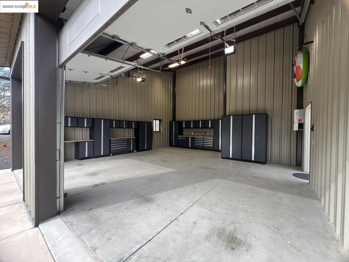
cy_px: 131
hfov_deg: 106.2
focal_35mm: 13
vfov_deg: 89.9
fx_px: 131
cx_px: 174
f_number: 1.8
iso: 64
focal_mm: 1.57
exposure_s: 1/99
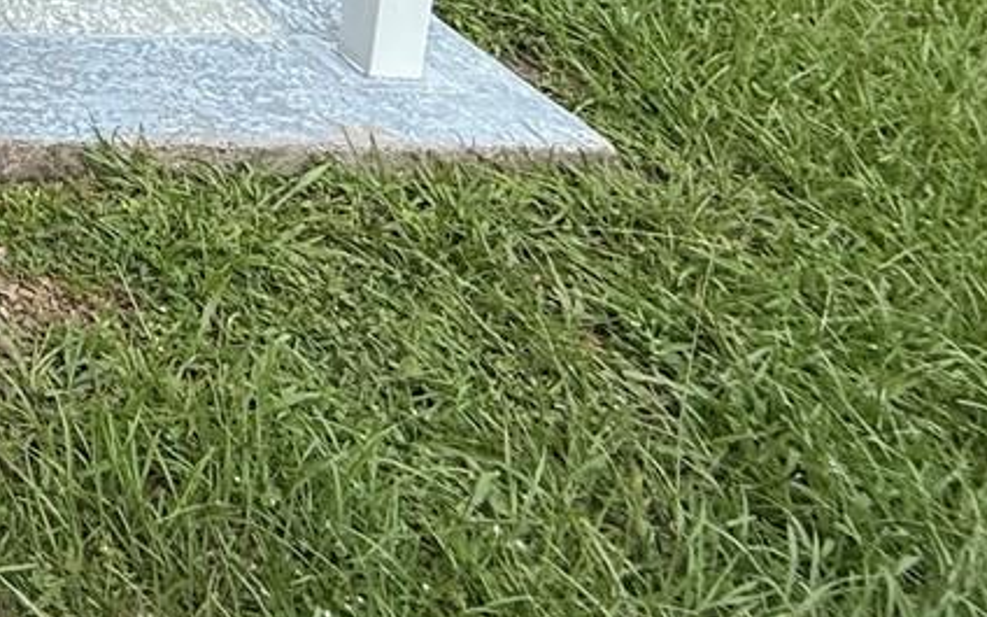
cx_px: -661
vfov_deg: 17.9
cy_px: -526
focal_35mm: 56
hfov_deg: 23.9
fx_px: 1506
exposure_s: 1/1572
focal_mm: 2.22
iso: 50
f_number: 2.2
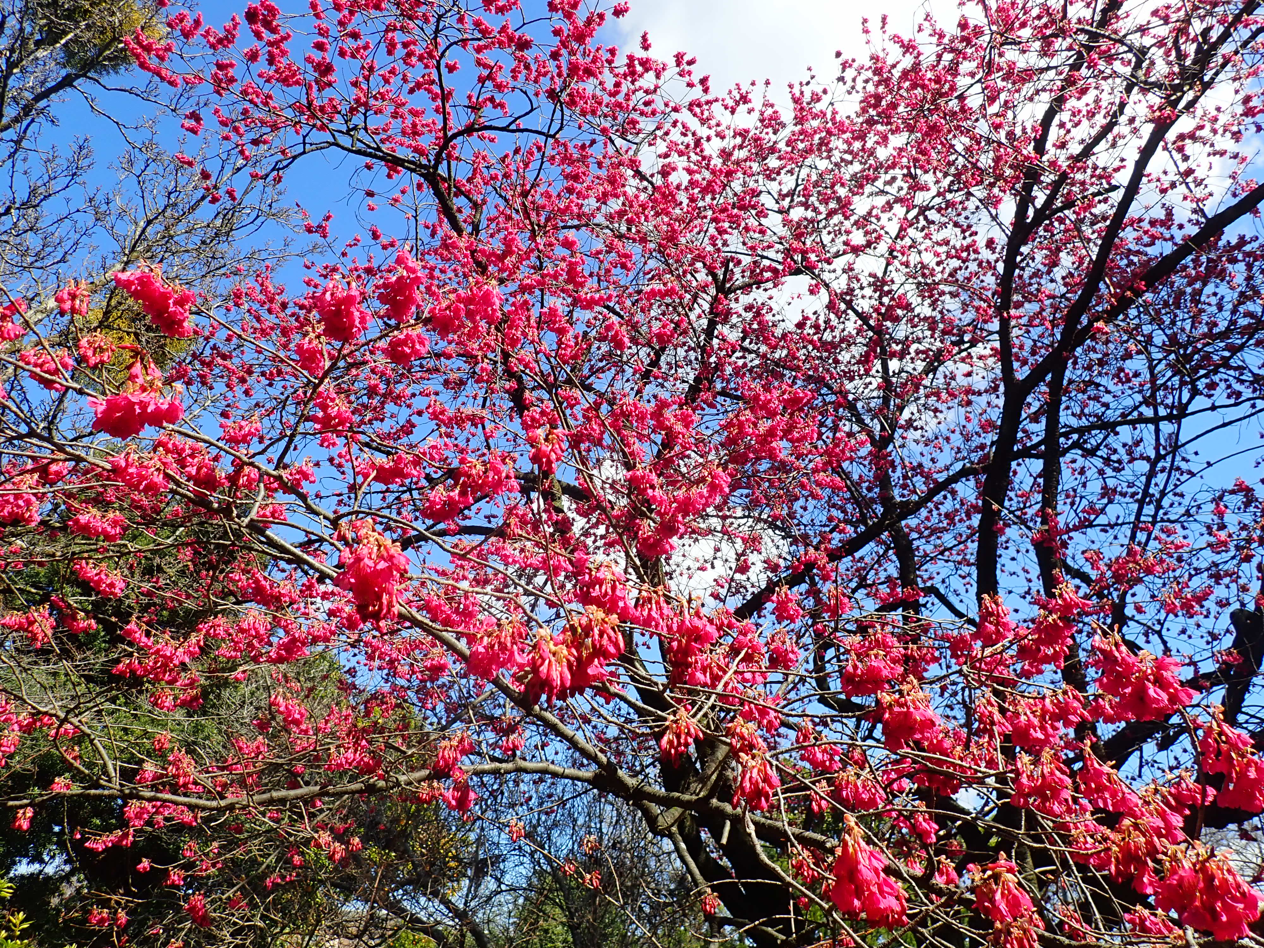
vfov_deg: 54.9
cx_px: 632
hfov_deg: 69.4
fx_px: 913
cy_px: 474
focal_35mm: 25
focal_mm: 4.5
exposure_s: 1/800
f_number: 2.8
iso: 100
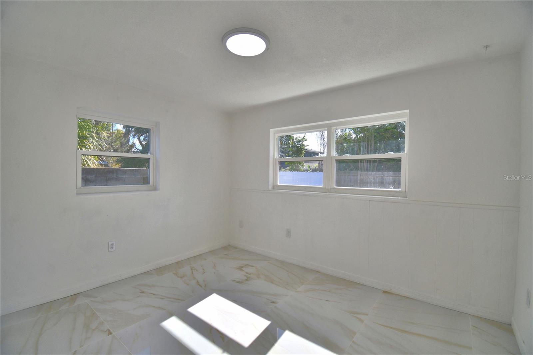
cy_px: 178
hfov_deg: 100.4
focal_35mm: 15
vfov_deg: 77.3
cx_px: 266
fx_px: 222
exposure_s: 1/500
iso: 140
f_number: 4.5
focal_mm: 10
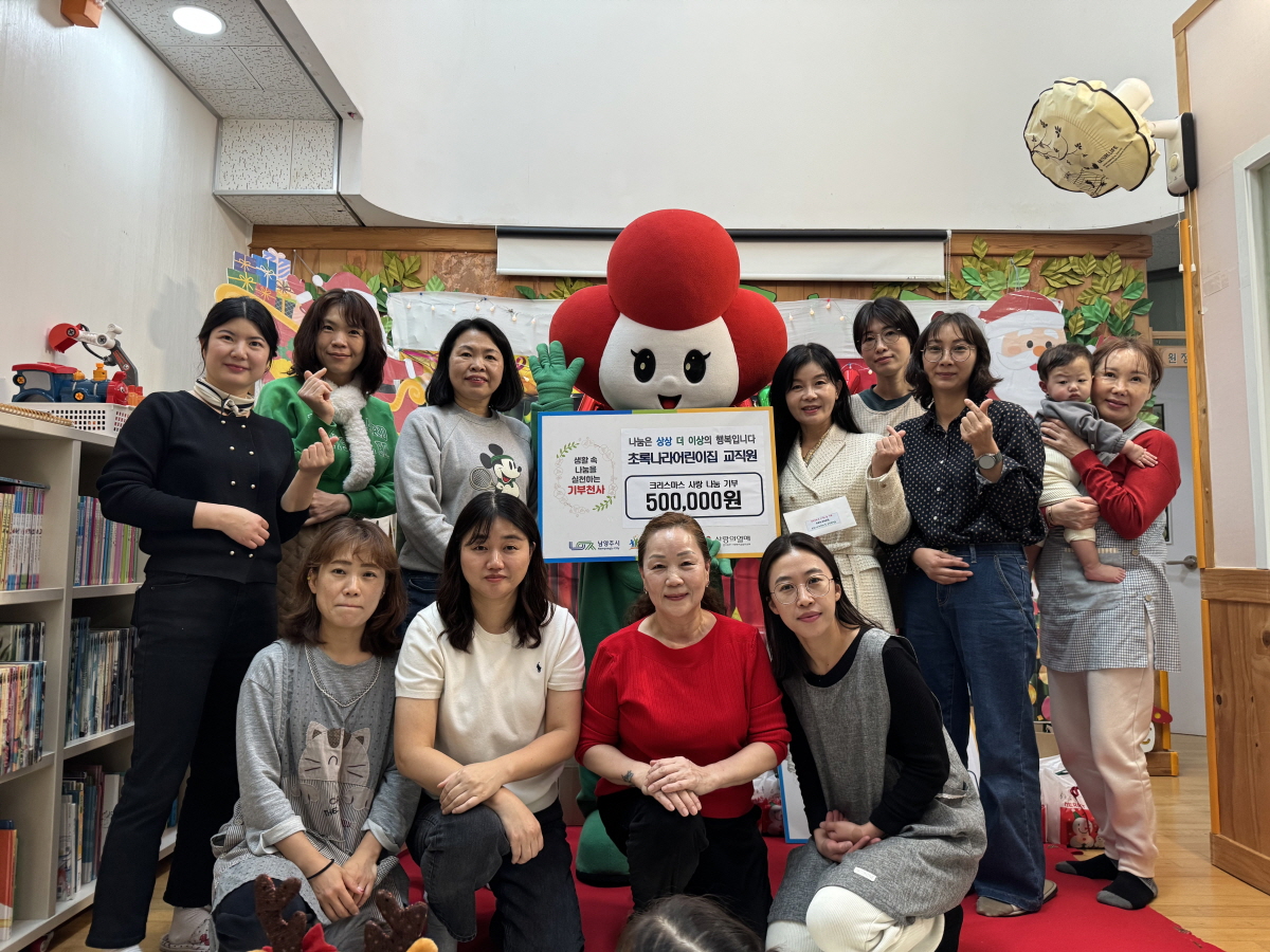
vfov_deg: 56.8
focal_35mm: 24
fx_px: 881
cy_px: 476
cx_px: 635
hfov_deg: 71.6
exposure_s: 1/60
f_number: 1.78
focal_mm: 6.76
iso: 160
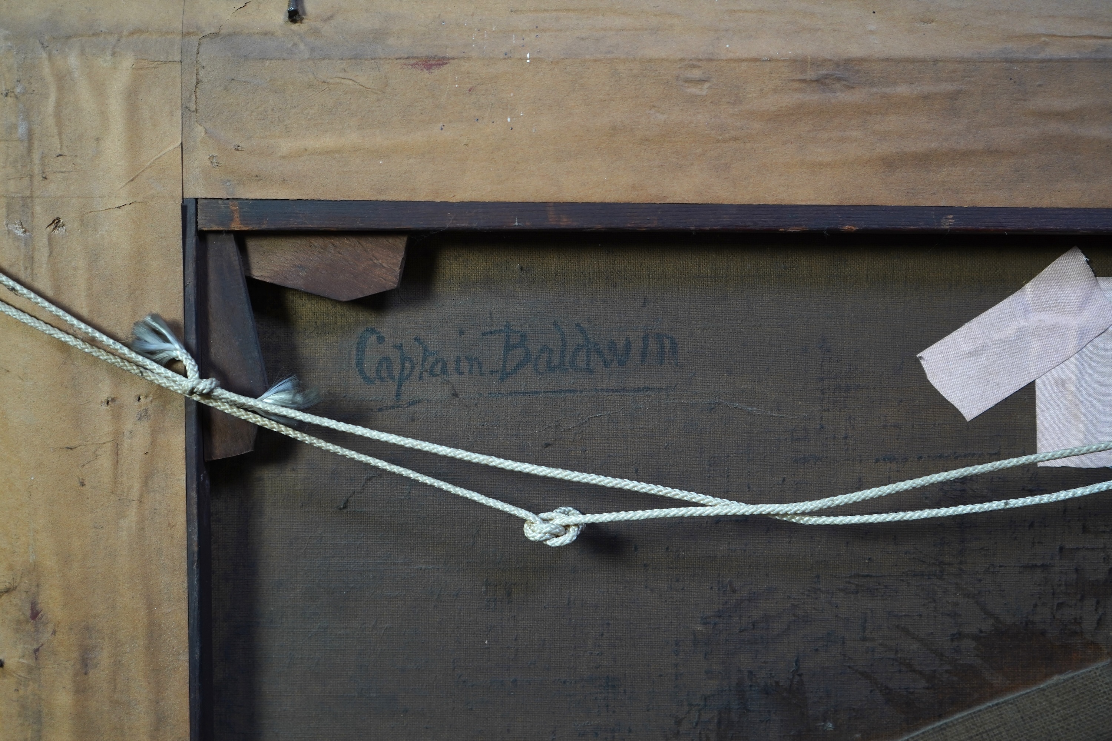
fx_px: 1266
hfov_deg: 47.4
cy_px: 370
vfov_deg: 32.6
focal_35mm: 41
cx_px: 556
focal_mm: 41
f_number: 5
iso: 800
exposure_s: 1/40
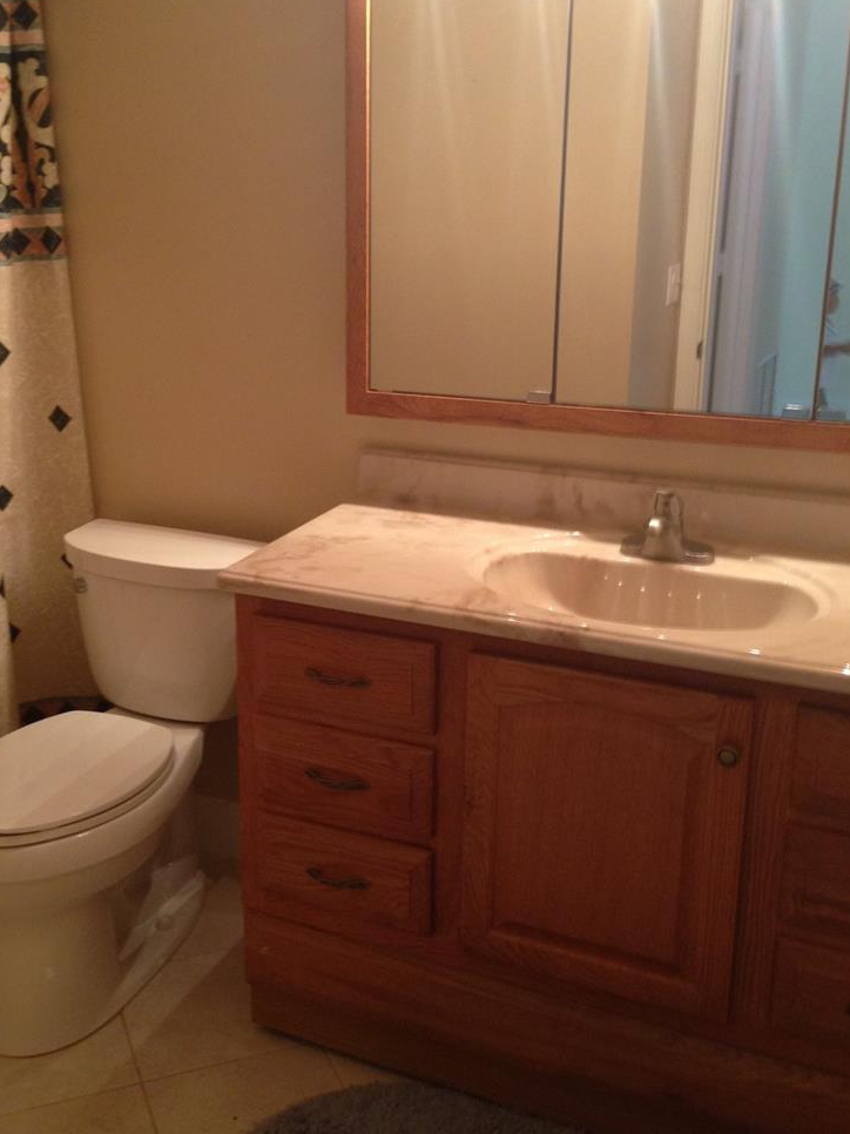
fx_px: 1343
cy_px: 524
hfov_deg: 35.0
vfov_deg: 45.7
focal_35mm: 41
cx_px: 344
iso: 125
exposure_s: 1/20
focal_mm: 4.13
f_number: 2.4
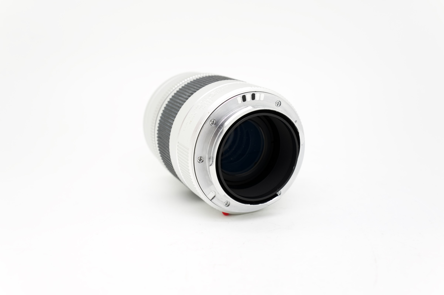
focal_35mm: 43
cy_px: 148
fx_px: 530
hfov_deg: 45.4
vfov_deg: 31.2
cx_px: 222
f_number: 9
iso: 800
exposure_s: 1/80
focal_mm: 43
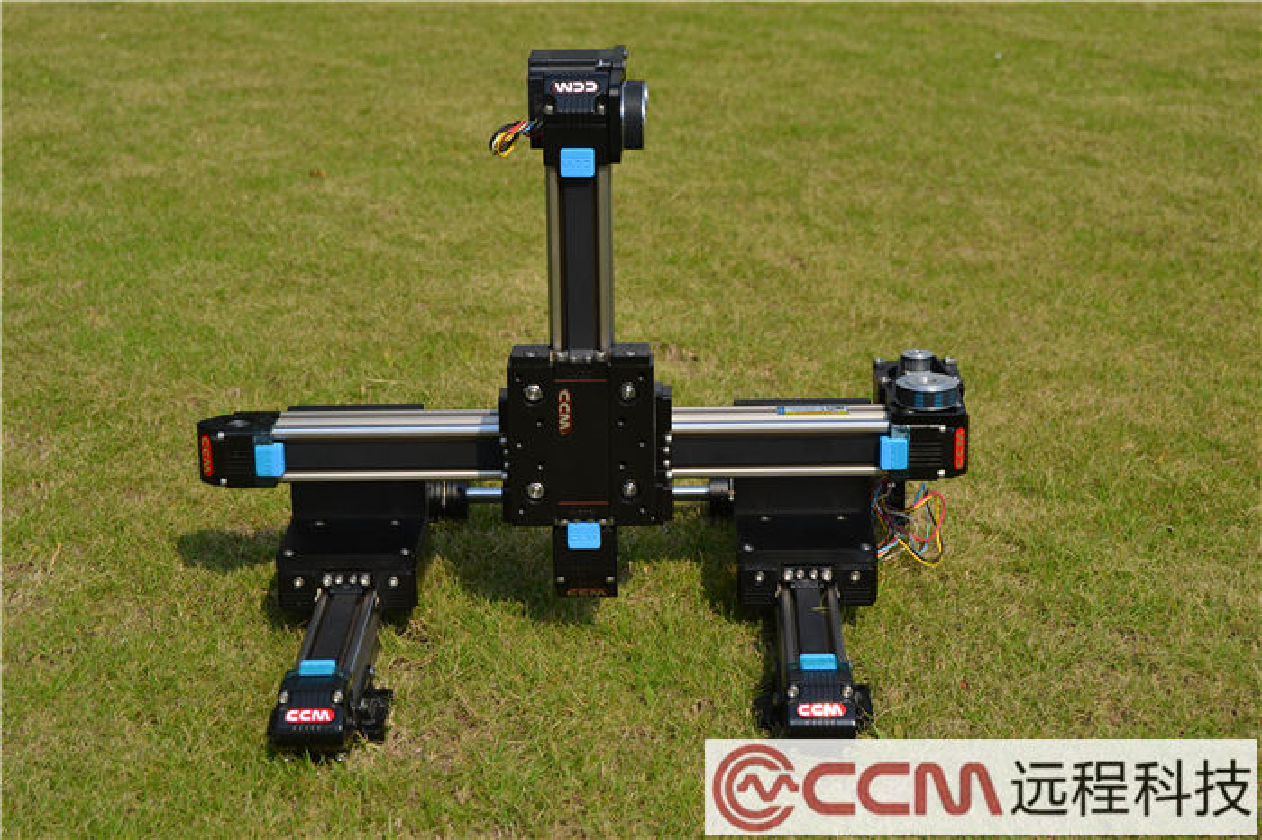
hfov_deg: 28.1
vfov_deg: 18.9
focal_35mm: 72
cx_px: 631
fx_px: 2523
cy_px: 420
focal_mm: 48
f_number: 9
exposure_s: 1/320
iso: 100
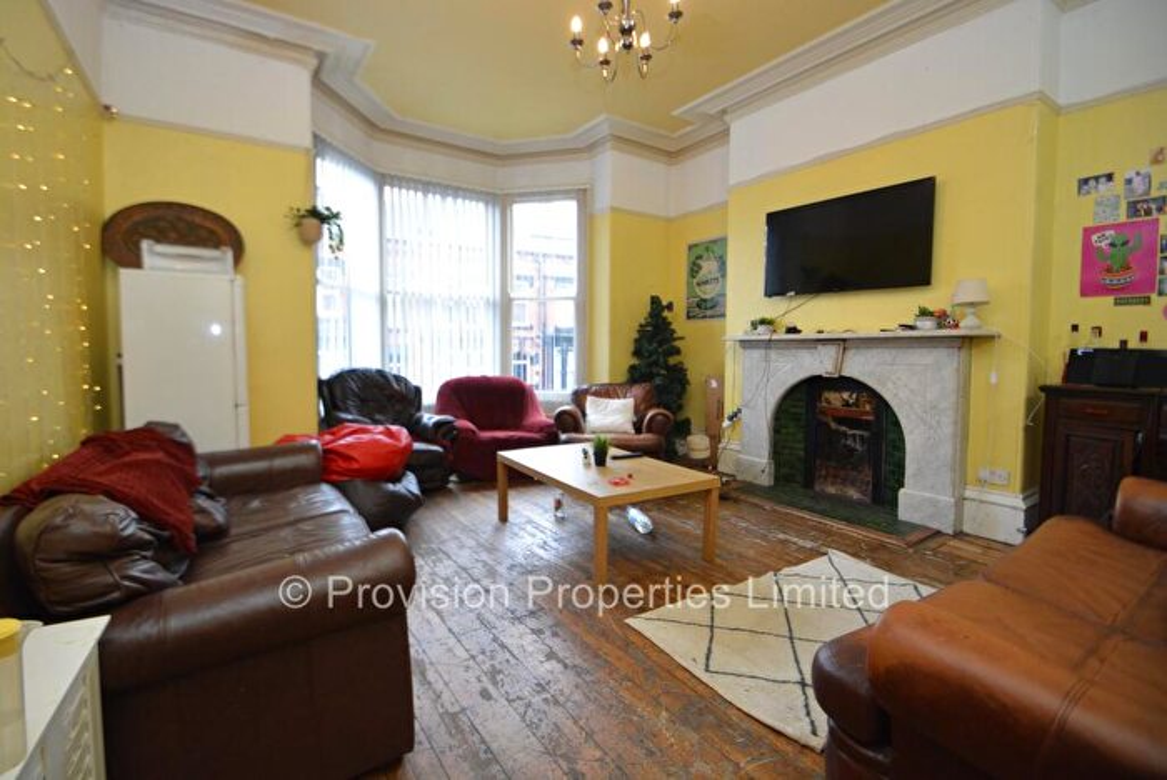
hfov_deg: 100.3
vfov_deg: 77.4
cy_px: 390
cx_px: 584
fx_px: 487
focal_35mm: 15
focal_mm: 10
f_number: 4
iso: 720
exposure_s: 1/60
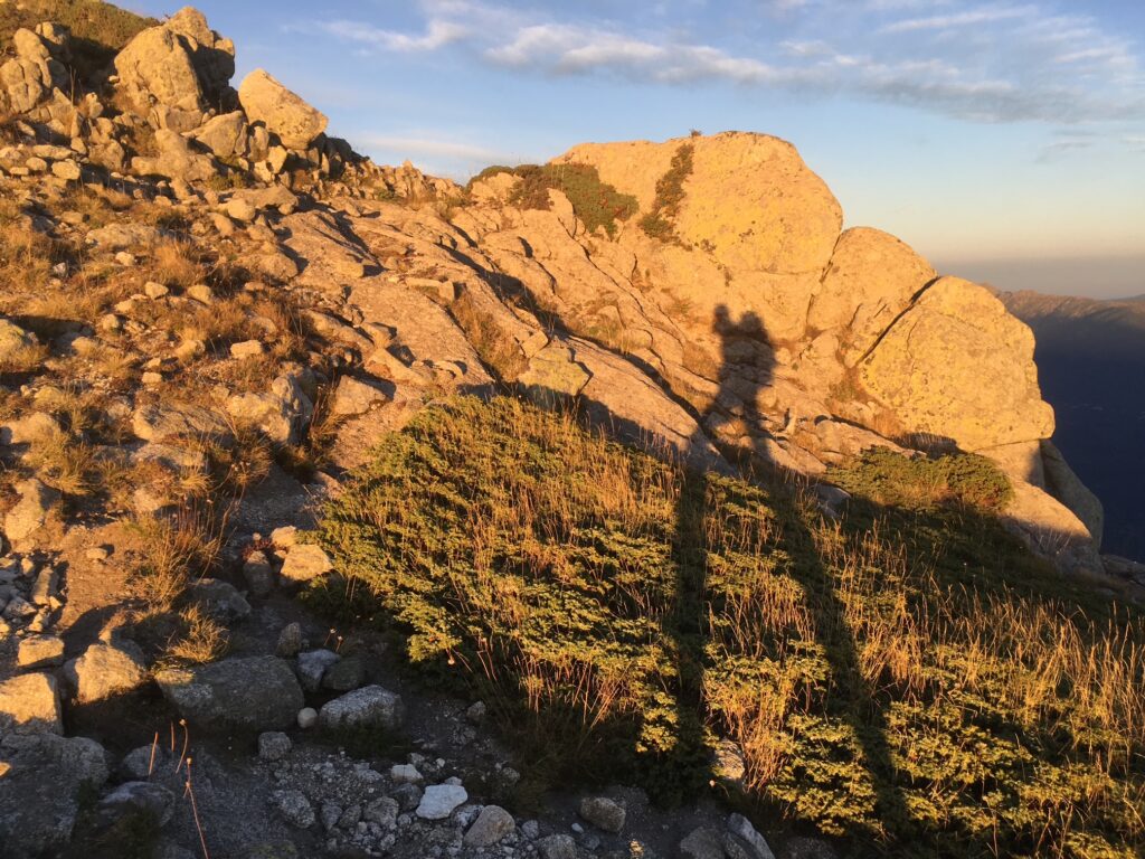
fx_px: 959
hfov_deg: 61.7
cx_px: 572
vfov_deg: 48.2
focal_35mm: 29
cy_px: 430
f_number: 2.2
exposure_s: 1/343
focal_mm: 4.15
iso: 25
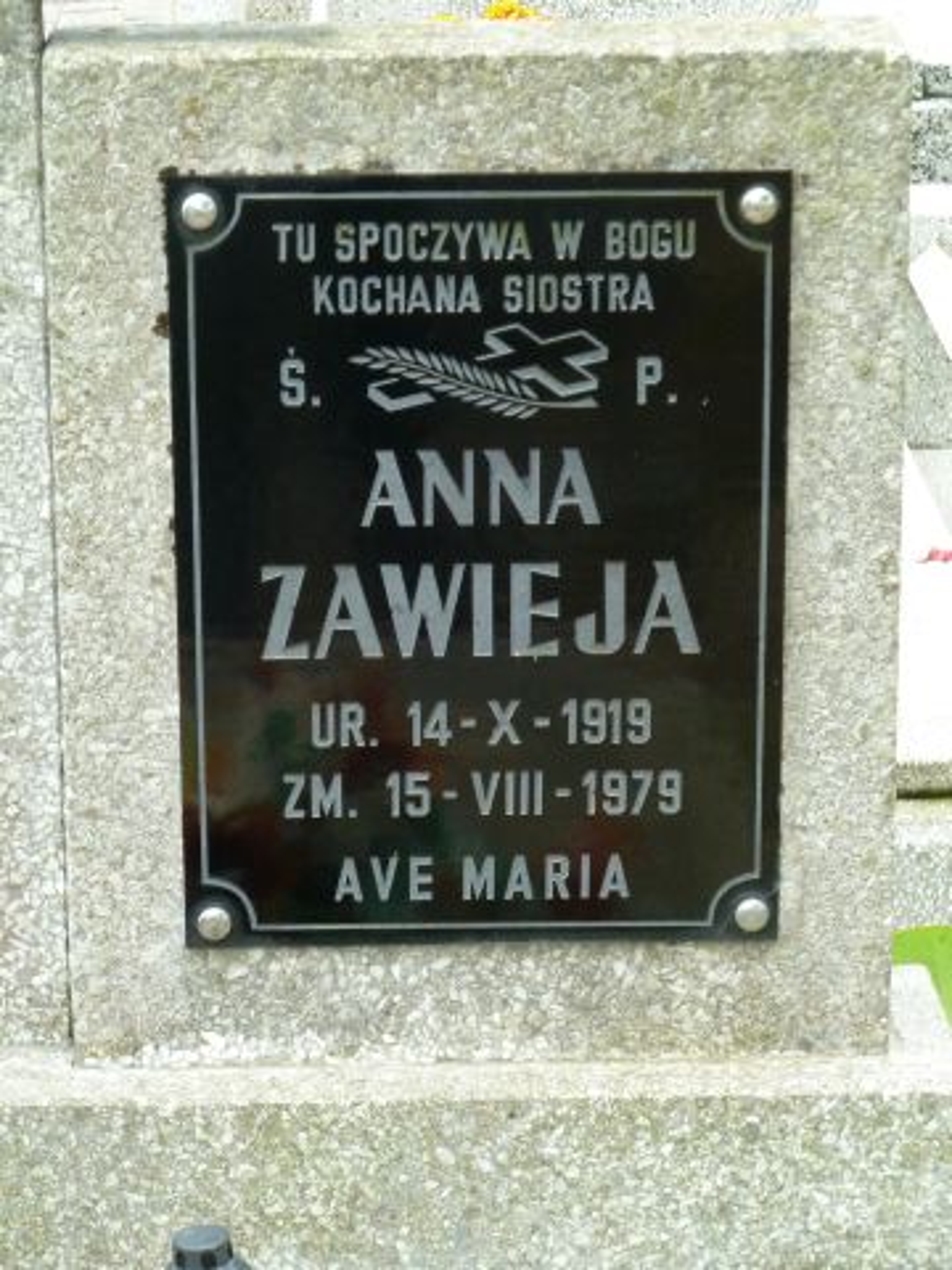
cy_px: 635
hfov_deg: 11.6
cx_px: 476
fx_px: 4694
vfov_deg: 15.4
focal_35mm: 128
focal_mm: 21
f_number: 4.4
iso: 250
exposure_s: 1/80
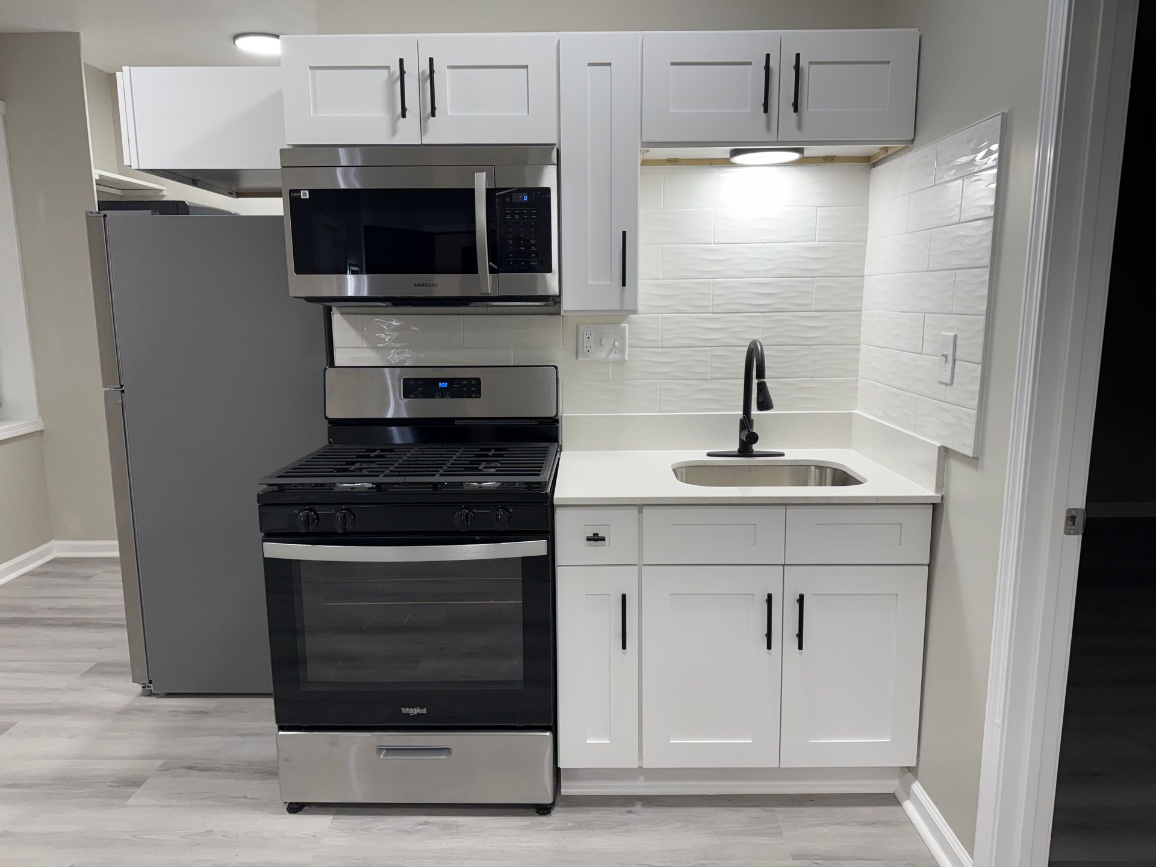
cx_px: 578
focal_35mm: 24
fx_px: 801
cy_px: 434
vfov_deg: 56.8
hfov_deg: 71.6
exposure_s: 1/120
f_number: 1.78
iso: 80
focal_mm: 6.76
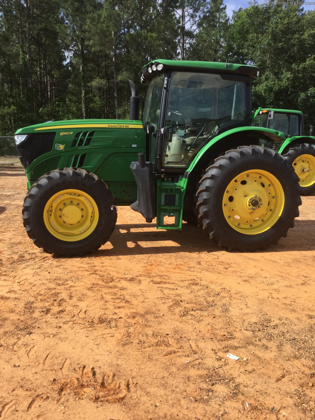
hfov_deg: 45.4
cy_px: 210
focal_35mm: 31
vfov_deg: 58.4
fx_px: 376
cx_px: 158
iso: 25
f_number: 2.4
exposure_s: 1/1031
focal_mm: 3.3
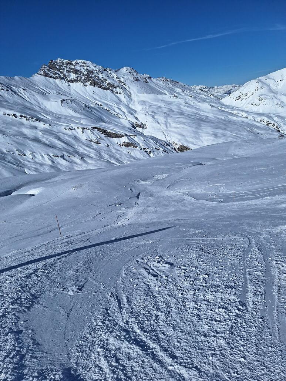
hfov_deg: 58.9
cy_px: 190
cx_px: 143
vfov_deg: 73.9
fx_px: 253
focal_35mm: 23
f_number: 1.8
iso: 40
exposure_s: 1/8130
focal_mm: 5.54
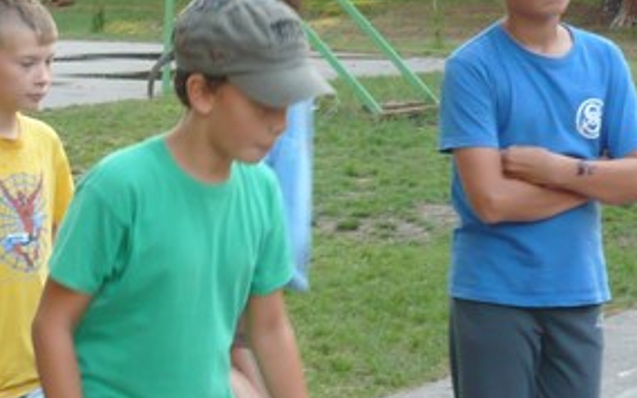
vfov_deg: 12.2
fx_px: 1857
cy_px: 338
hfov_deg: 19.2
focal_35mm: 107
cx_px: 114
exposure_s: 1/40
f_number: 2.8
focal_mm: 5.8
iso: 100
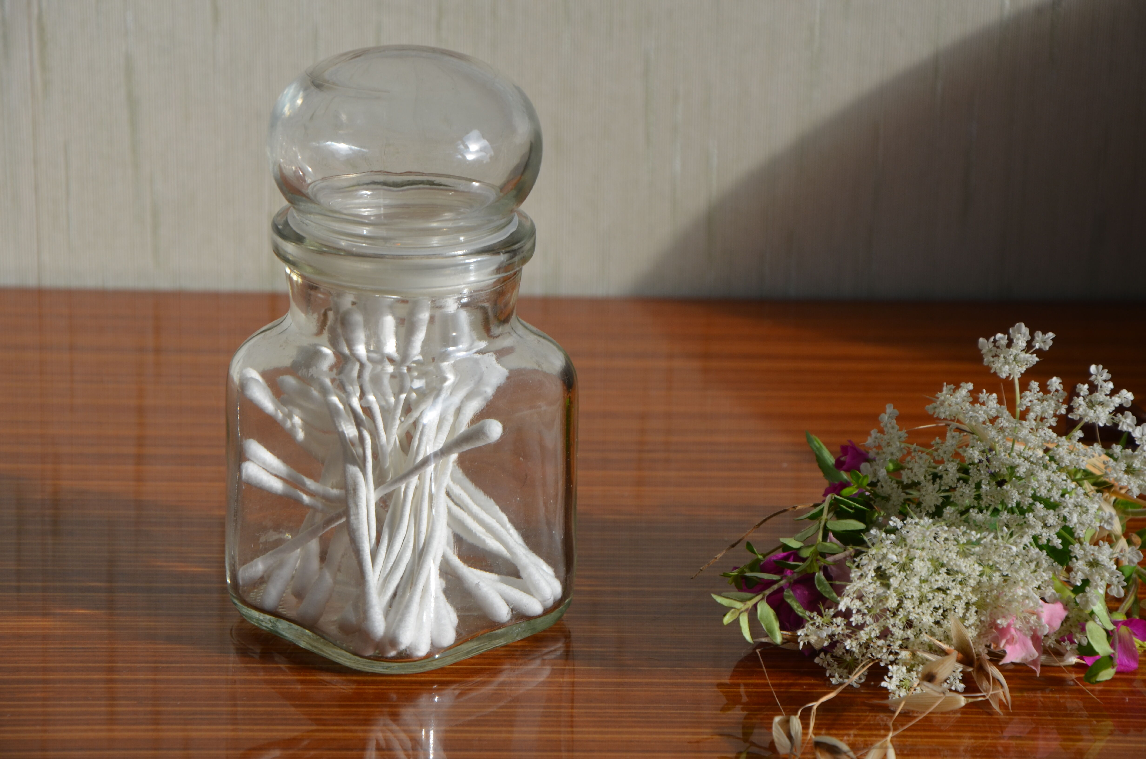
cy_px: 380
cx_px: 573
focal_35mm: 158
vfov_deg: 8.7
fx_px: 5003
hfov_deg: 13.1
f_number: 8
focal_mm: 105
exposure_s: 1/125
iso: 180
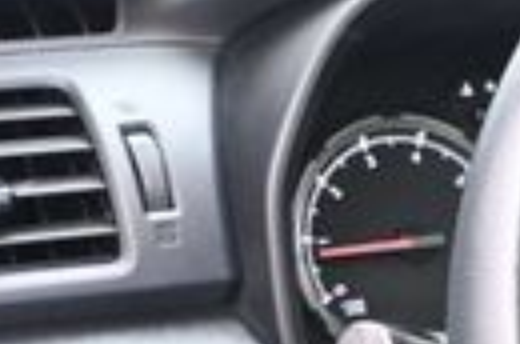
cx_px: 1040
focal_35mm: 155
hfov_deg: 11.8
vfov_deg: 8.4
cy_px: 652
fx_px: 2240
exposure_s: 1/125
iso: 1400
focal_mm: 21
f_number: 4
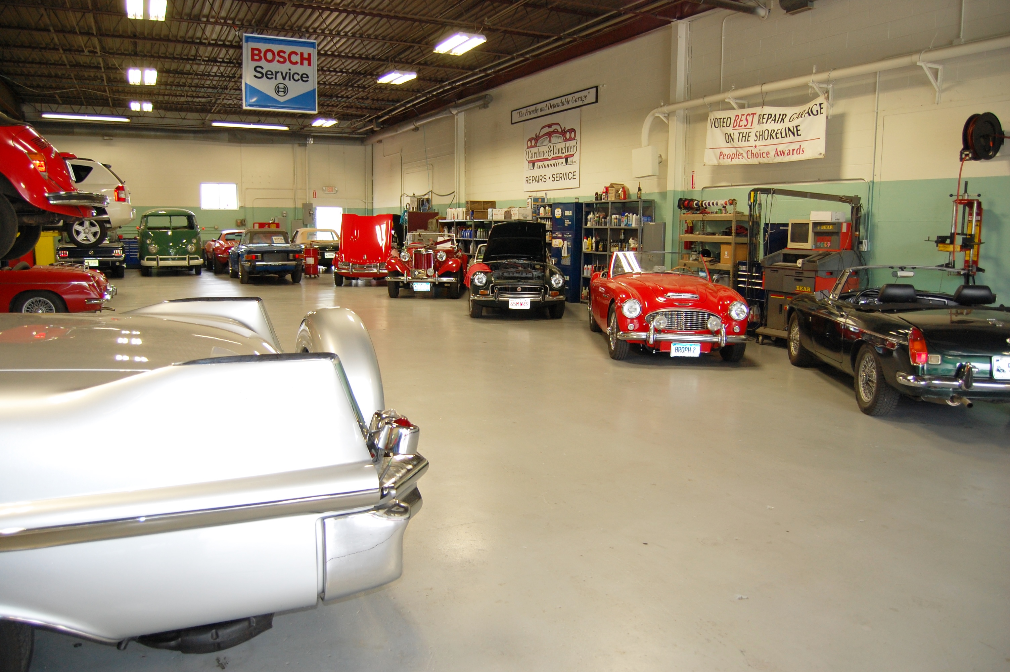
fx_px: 757
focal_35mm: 27
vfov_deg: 47.8
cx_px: 505
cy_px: 336
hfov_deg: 67.4
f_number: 3.5
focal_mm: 18
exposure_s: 1/80
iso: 400
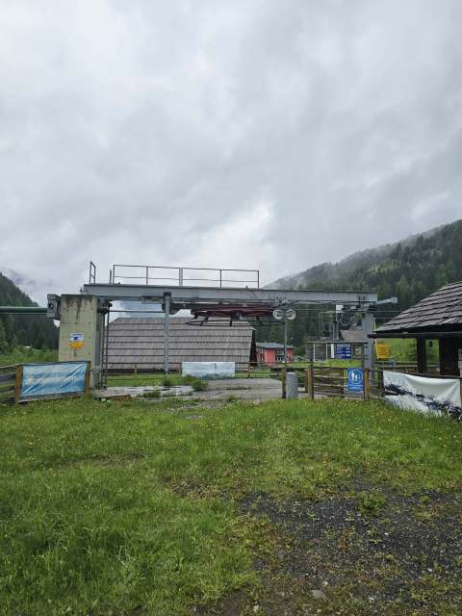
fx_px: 409
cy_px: 308
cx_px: 231
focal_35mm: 23
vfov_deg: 73.9
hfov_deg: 58.9
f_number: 1.7
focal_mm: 6.3
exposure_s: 1/859
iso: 10
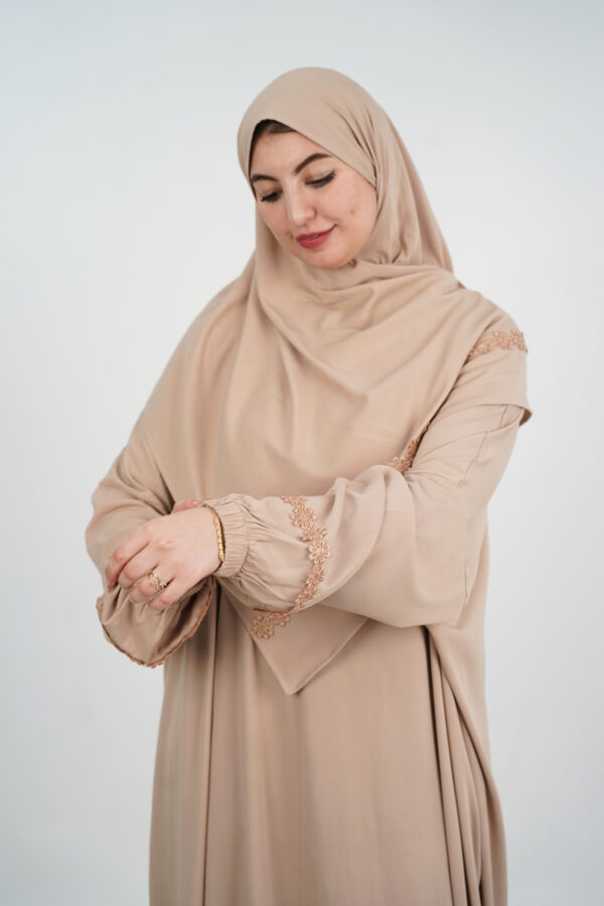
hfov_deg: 17.9
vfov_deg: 26.7
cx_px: 302
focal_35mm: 76
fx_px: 1913
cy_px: 453
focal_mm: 76
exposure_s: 1/125
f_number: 4
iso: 250
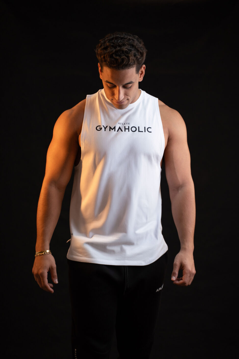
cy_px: 180
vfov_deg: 27.0
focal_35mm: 75
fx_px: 747
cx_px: 120
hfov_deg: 18.2
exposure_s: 1/320
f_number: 2.8
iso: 640
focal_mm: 75
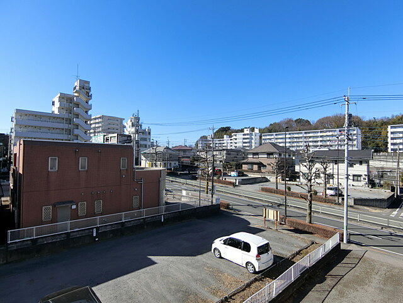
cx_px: 202
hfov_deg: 84.7
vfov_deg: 68.7
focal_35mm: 19
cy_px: 152
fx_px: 221
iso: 80
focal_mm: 4.06
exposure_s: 1/200
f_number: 6.9
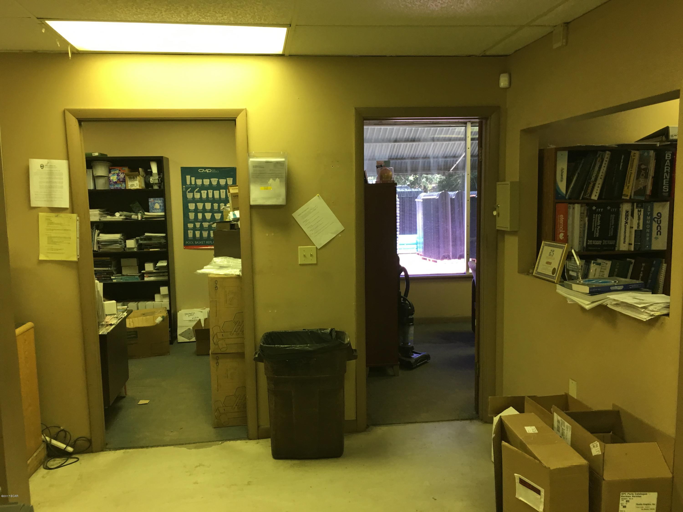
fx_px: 572
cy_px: 256
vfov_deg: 48.2
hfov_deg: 61.7
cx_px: 342
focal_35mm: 29
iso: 40
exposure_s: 1/15
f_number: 2.2
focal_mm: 4.15
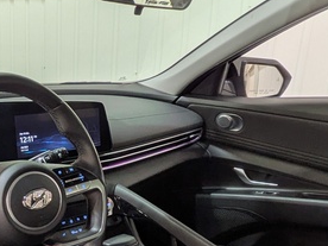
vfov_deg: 26.8
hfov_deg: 35.0
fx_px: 493
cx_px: 40
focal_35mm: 52
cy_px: 232
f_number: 2.2
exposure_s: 1/33.3
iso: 58
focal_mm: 1.83
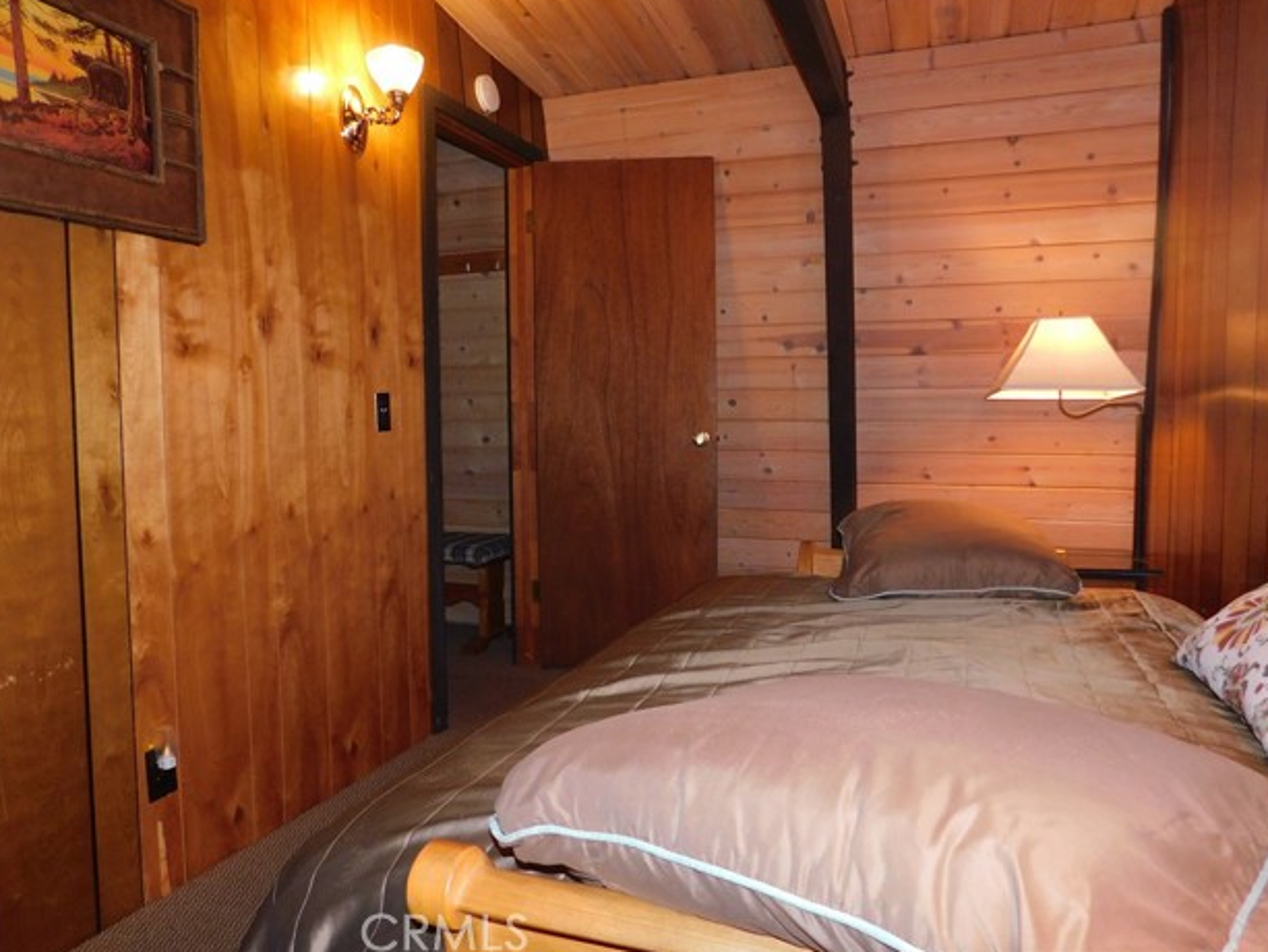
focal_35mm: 24
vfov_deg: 56.8
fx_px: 879
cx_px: 637
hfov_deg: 71.6
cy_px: 466
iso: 200
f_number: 3
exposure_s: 1/30
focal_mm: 4
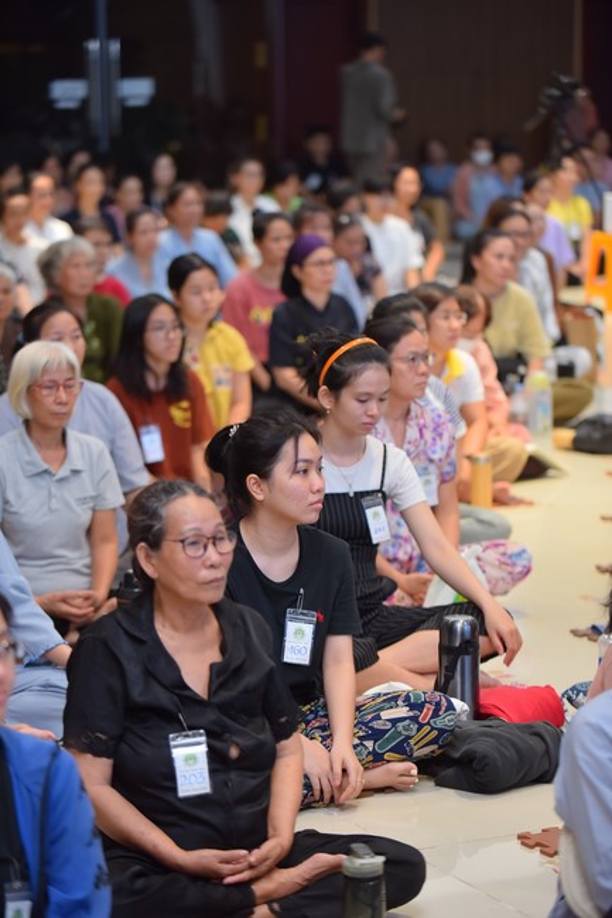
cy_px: 459
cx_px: 306
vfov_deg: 19.5
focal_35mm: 105
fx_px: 2679
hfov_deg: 13.0
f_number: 2.8
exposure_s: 1/100
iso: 640
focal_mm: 105
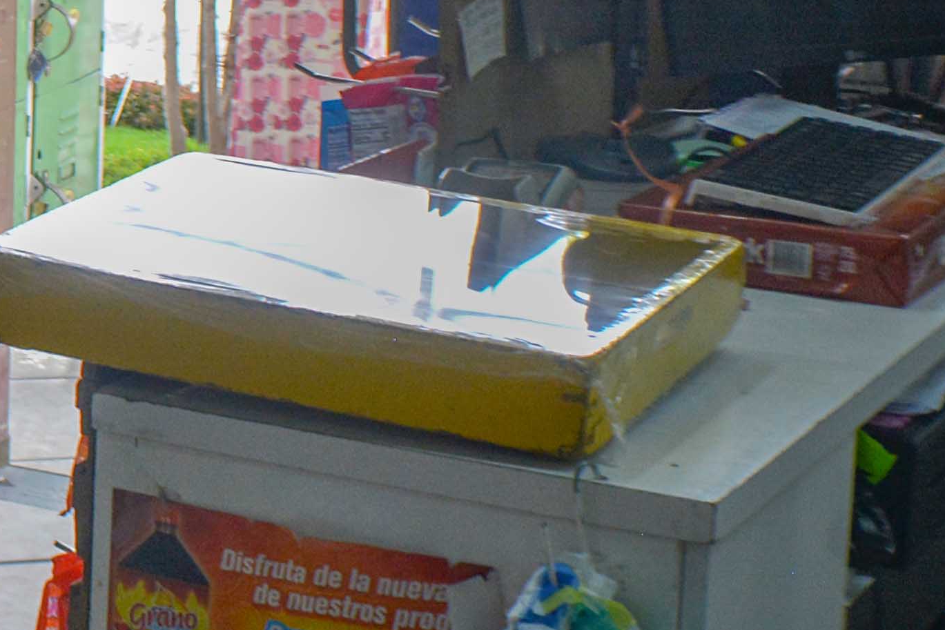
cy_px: -221
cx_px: -655
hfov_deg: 12.6
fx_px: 3969
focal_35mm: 151
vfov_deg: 8.9
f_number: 5
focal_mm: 23
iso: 400
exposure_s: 1/100
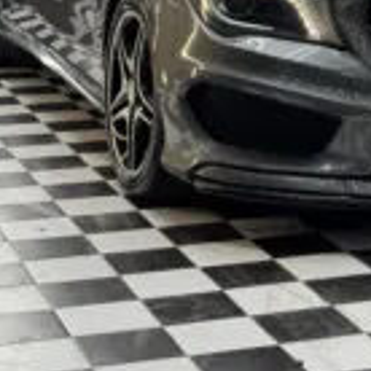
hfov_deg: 14.0
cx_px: 336
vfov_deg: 13.6
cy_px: -137
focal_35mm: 123
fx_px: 1491
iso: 50
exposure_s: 1/50
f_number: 1.78
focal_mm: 6.76
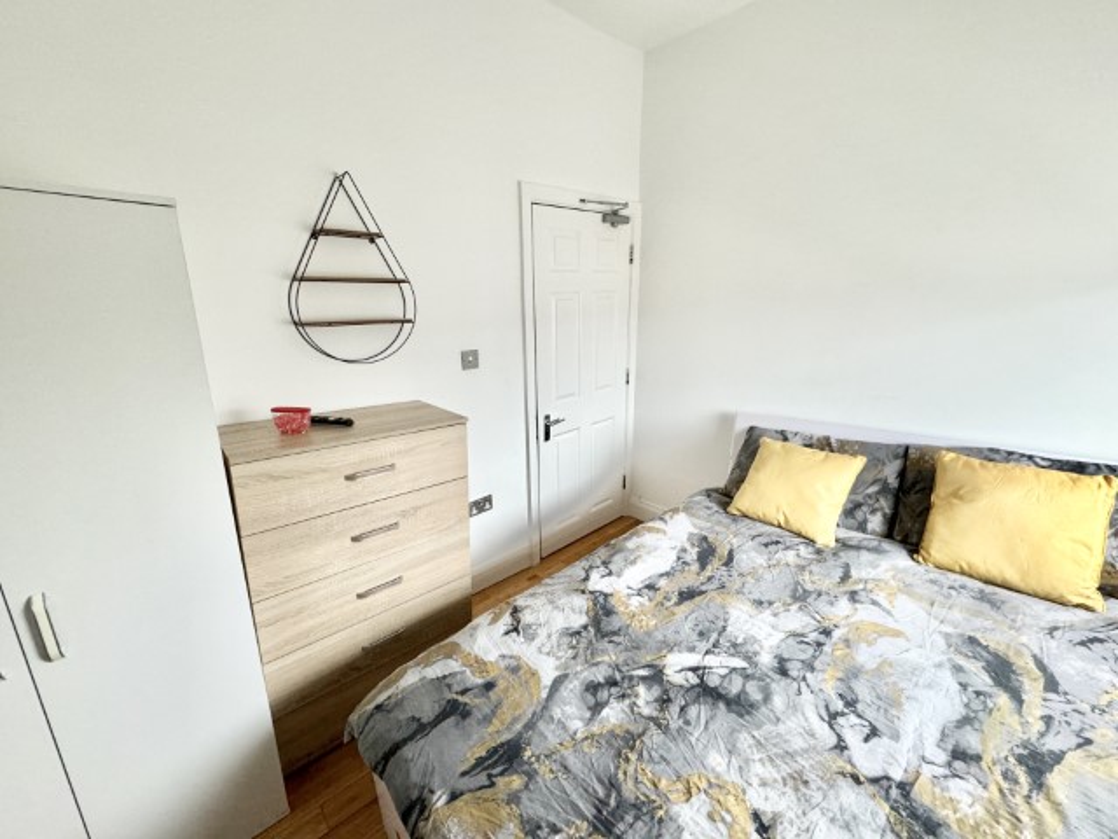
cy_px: 420
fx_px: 452
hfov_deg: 102.1
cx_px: 559
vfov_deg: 85.7
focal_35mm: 14
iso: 250
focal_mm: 2.22
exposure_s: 1/99
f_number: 2.2
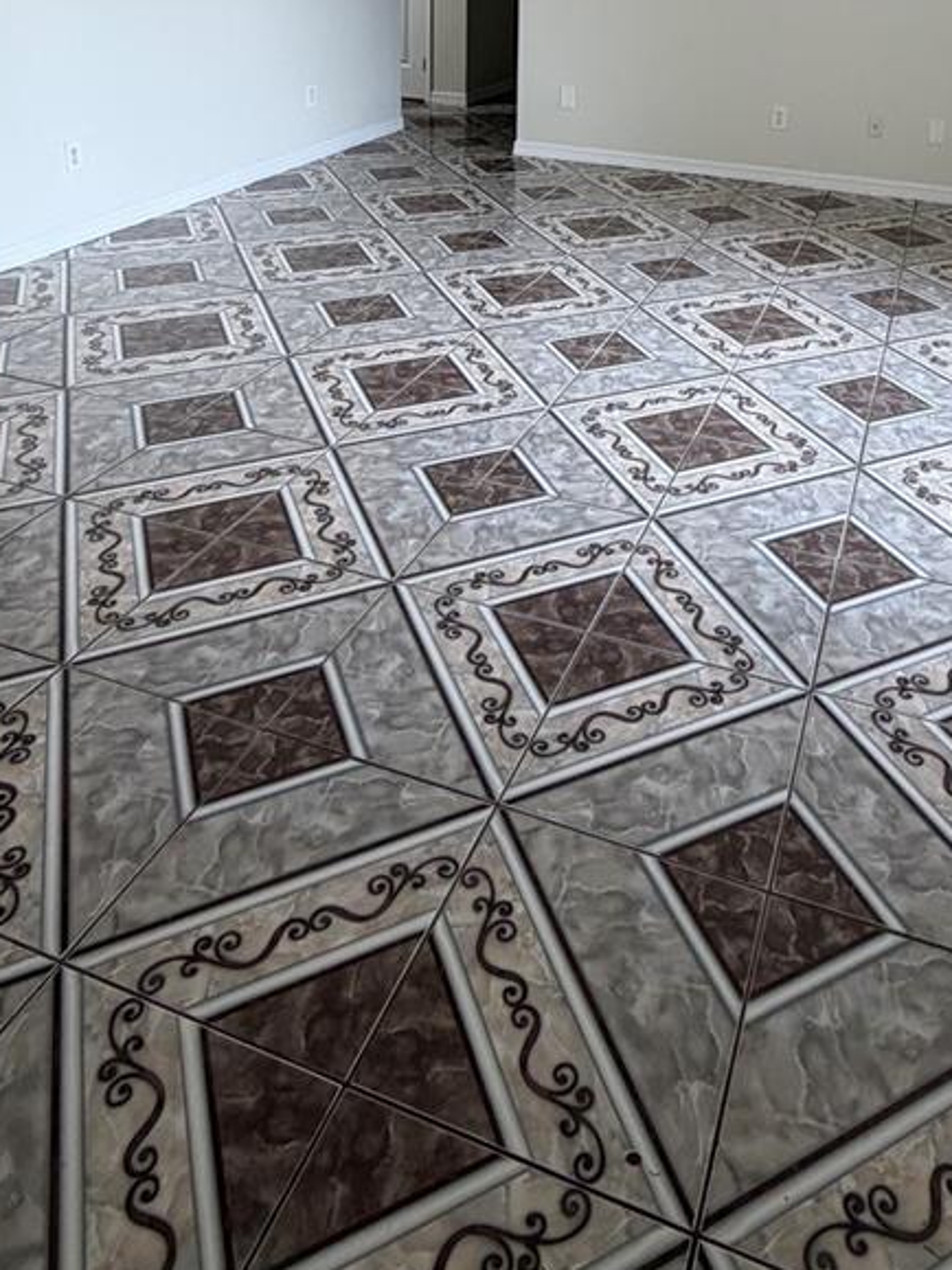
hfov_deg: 47.6
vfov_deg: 55.1
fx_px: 1064
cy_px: 173
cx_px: 612
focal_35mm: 29
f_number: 2.2
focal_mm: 2.22
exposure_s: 1/121
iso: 200
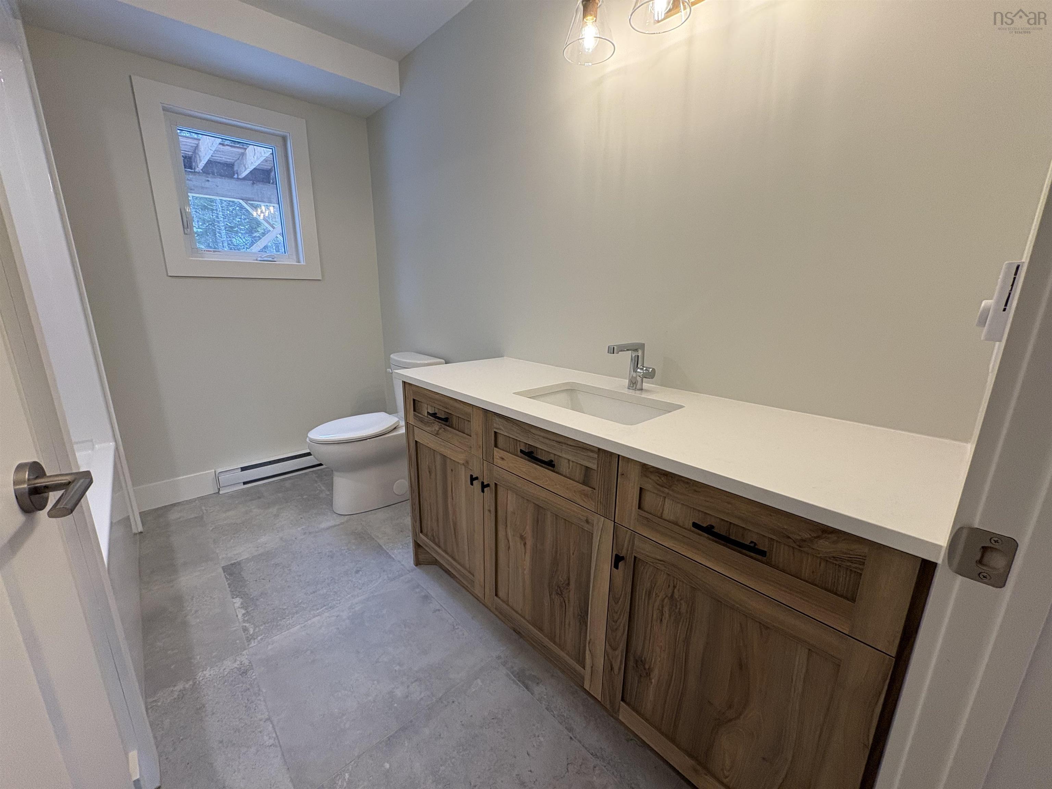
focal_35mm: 14
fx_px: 425
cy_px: 394
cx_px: 526
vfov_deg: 85.7
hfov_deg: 102.1
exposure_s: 1/120
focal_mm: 2.22
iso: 160
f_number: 2.2
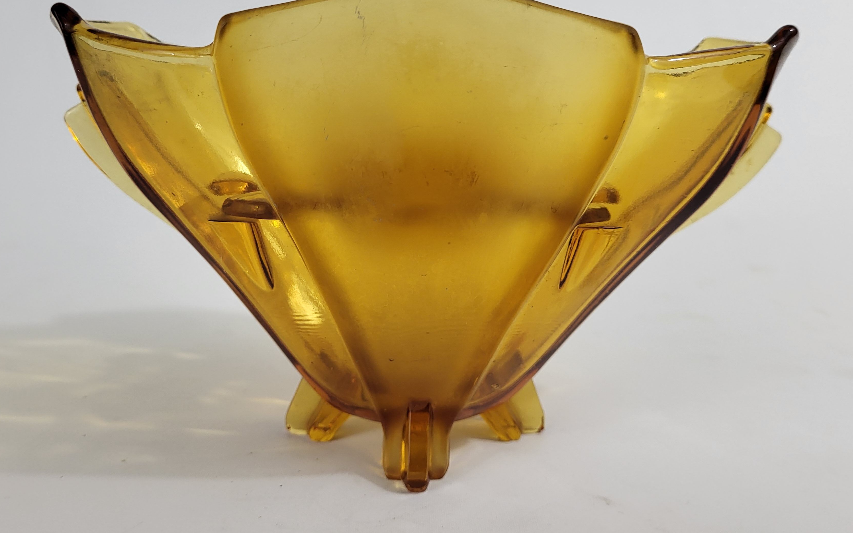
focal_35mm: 33
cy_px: 215
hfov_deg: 58.1
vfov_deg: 38.2
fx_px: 767
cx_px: 418
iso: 200
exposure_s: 1/100
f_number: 1.8
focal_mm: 5.4
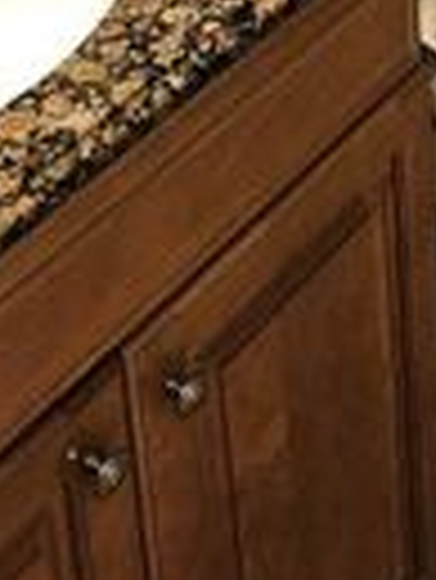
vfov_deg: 16.4
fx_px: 1593
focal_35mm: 95
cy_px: -540
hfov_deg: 14.8
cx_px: 591
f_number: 1.7
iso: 100
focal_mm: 6.3
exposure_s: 1/40
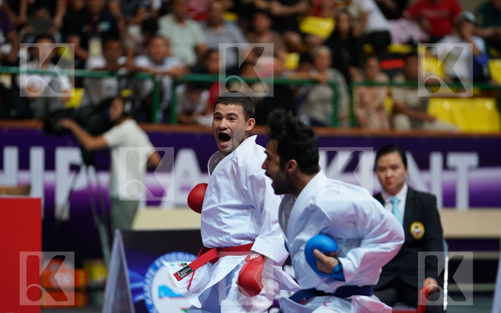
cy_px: 174
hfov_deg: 10.6
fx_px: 2703
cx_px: 246
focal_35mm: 198
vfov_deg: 6.6
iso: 2000
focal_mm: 184
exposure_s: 1/500
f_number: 2.8
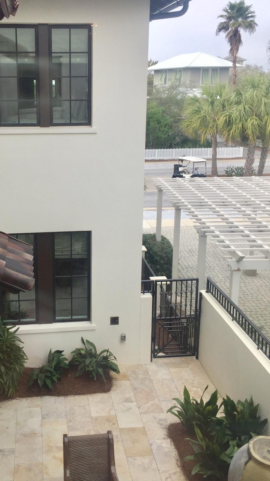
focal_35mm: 37
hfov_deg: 31.6
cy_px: 210
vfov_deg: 53.9
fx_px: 471
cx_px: 79
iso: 32
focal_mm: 4.15
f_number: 2.2
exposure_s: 1/694
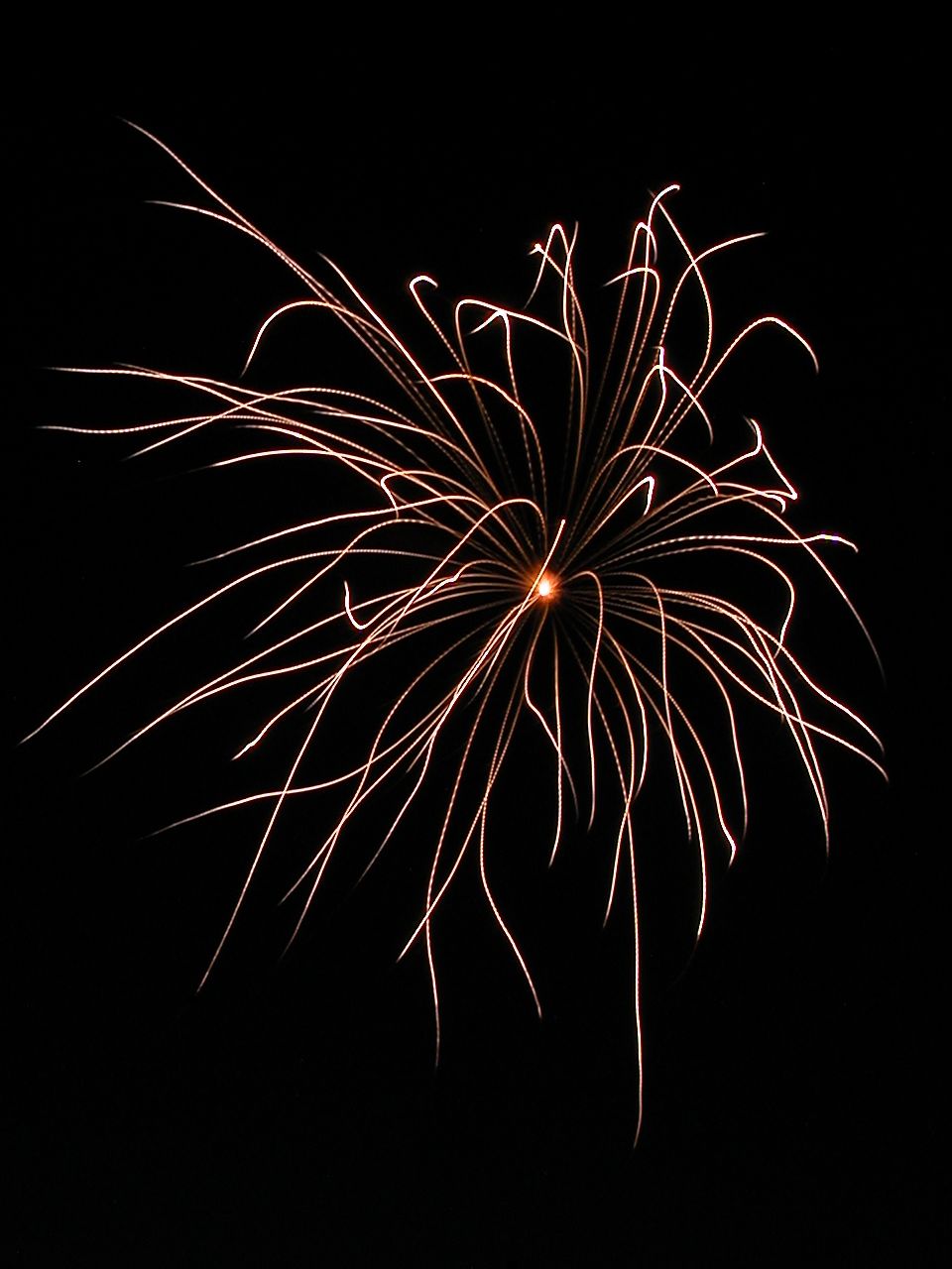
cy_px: 634
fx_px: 1283
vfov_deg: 52.6
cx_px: 476
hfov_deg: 40.7
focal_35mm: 35
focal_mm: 8.9
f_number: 8
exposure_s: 8
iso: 100
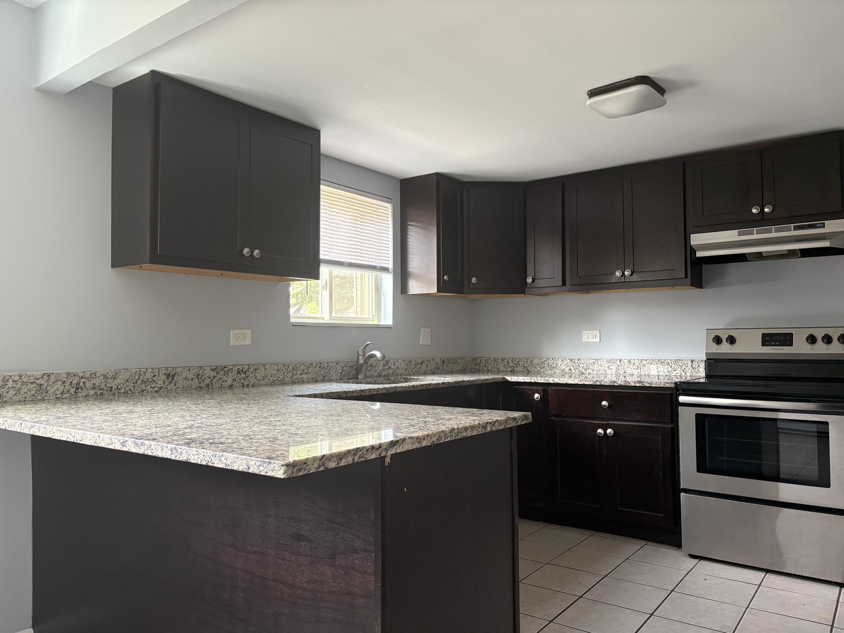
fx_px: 634
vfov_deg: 53.1
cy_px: 316
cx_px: 422
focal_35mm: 26
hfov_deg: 67.3
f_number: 1.6
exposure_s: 1/60
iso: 160
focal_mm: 5.96
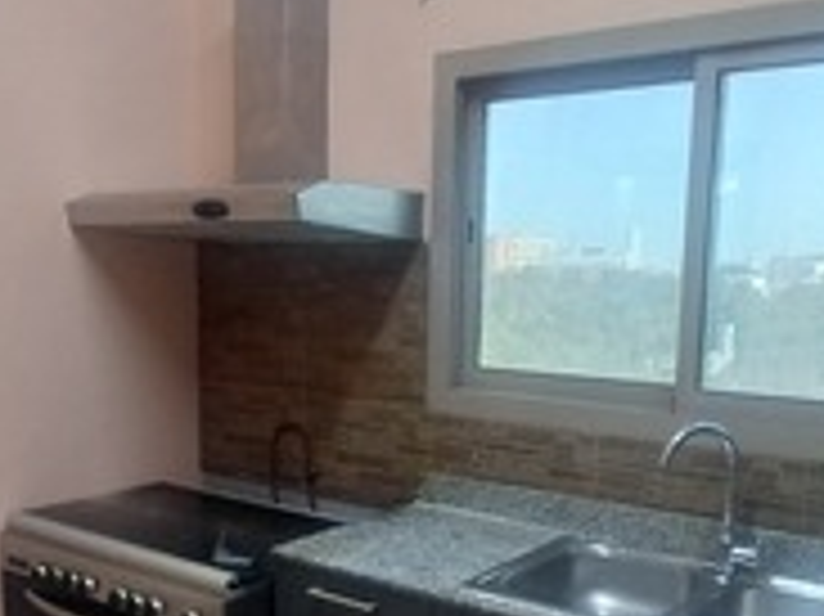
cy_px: 438
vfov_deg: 35.4
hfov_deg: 46.8
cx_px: 403
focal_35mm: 40
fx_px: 952
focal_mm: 1.64
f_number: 2.2
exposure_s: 1/50
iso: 100
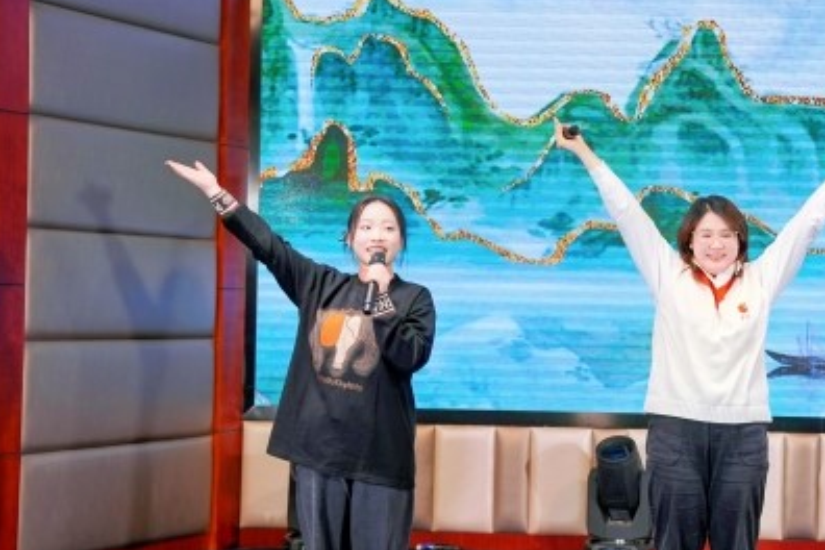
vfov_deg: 17.9
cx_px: 706
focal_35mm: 76
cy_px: 303
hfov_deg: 26.0
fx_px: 1742
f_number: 2.8
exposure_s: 1/320
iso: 400
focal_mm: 43
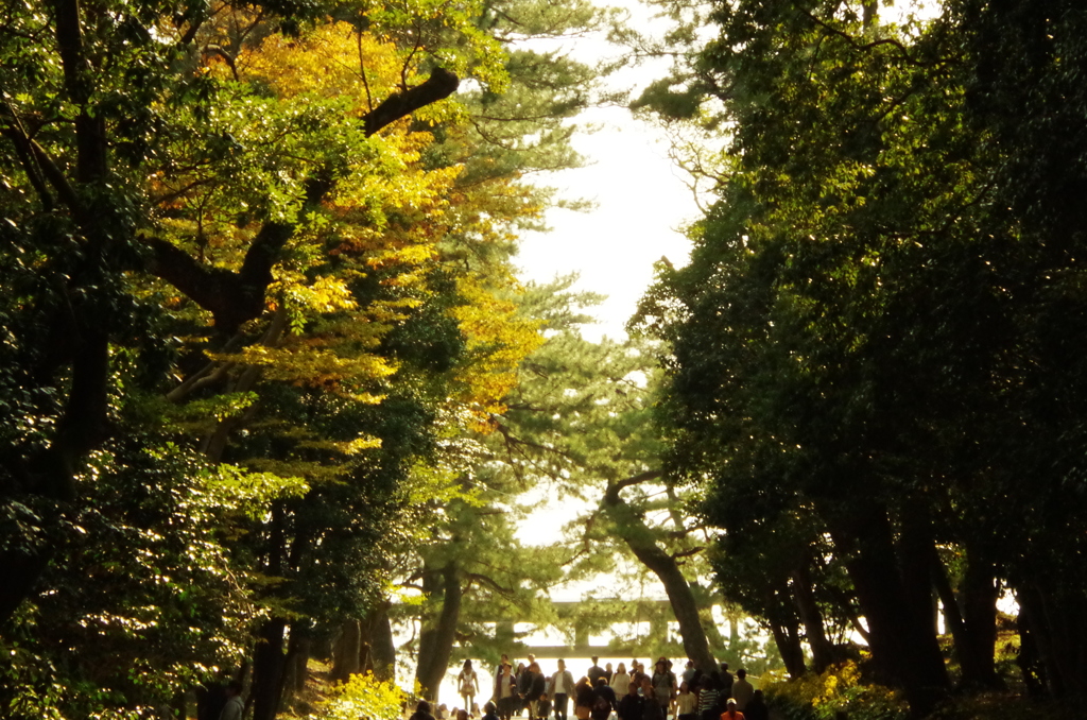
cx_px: 544
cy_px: 360
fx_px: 3977
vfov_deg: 10.3
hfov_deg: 15.6
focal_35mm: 132
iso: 3200
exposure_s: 1/125
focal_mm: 88
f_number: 32
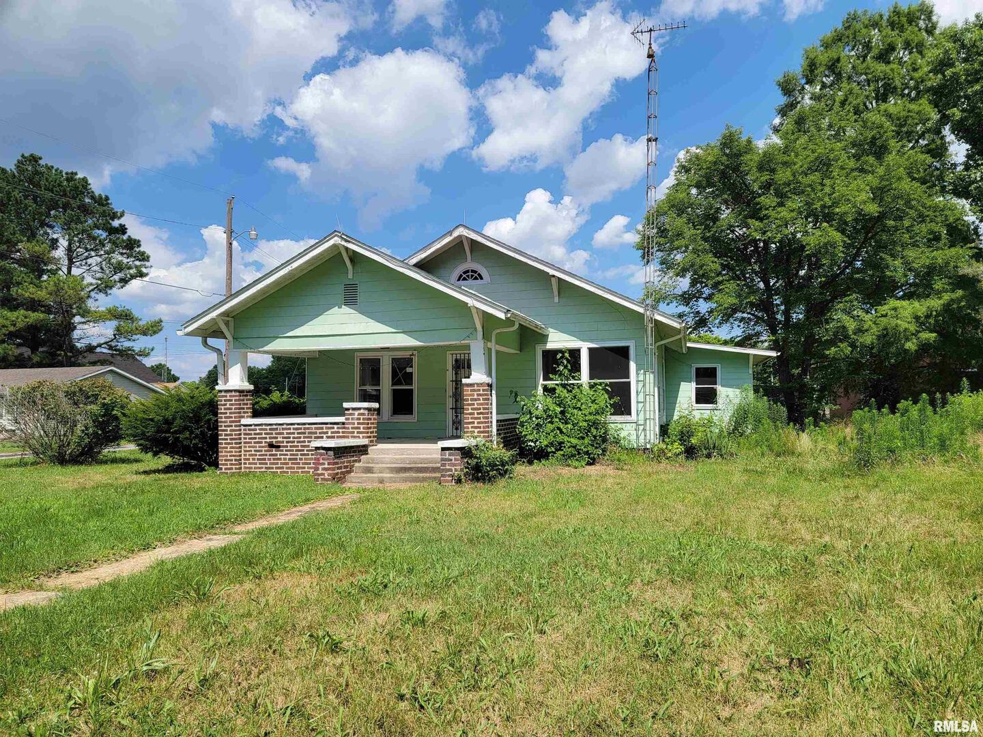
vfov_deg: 56.8
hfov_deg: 71.6
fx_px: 682
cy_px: 368
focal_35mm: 24
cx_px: 492
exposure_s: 1/1050
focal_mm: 6.7
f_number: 1.8
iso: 16
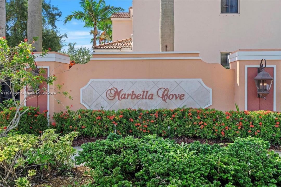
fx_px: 250
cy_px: 94
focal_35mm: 32
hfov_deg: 58.7
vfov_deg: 41.1
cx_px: 140
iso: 200
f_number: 8
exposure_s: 1/50
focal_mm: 32
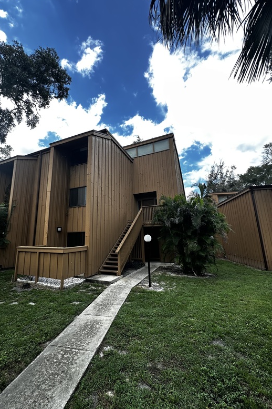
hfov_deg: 77.0
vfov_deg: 100.4
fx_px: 170
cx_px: 119
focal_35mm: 15
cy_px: 203
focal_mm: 2.22
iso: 40
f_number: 2.2
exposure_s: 1/278
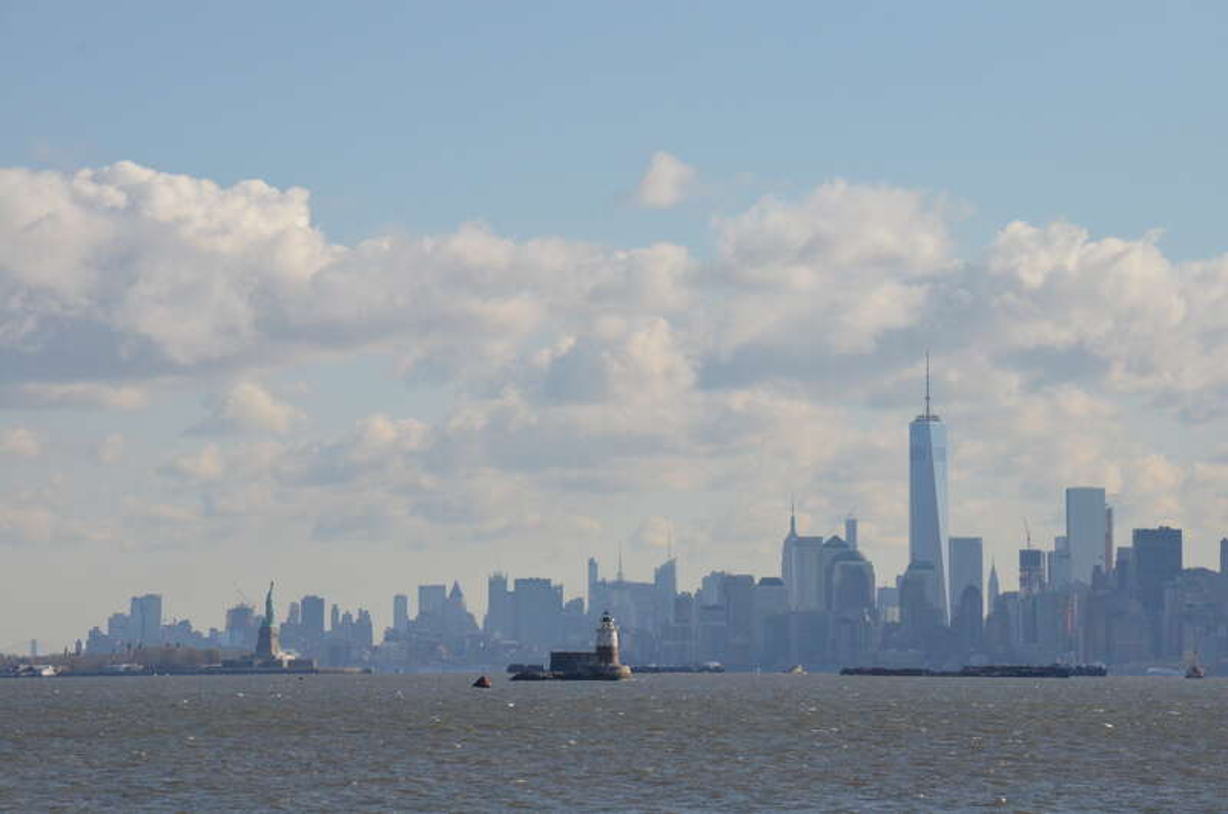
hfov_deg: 13.1
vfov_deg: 8.7
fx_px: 5362
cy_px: 407
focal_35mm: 158
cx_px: 614
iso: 1600
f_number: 13
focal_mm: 105
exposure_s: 1/2500
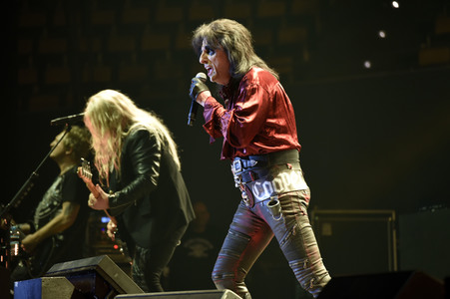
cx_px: 225
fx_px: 2498
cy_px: 150
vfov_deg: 6.9
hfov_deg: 10.3
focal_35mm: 200
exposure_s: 1/60
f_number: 5.6
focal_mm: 200
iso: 1600
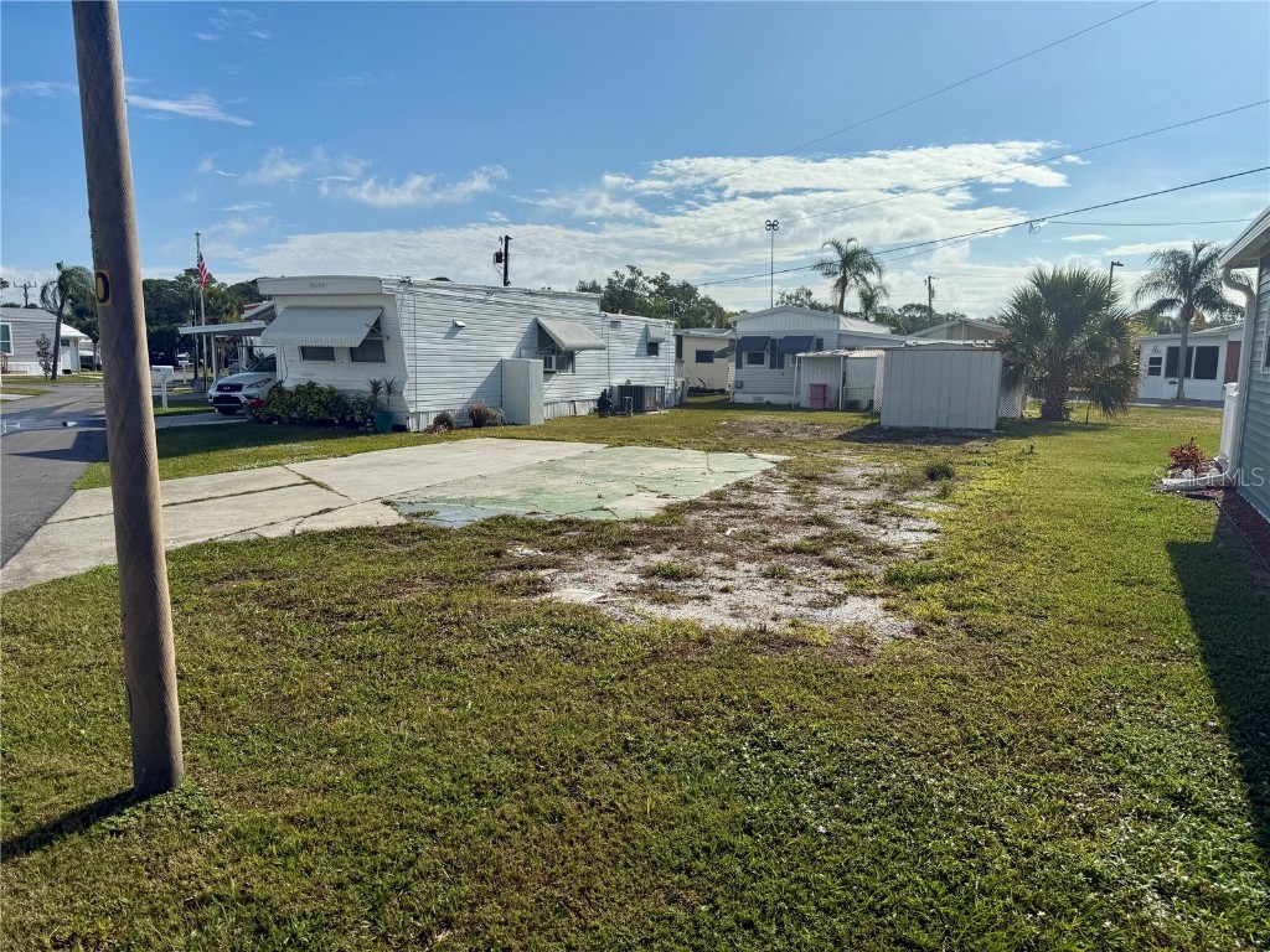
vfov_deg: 56.8
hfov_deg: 71.6
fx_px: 881
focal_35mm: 24
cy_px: 476
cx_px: 635
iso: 80
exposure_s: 1/10309
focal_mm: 6.76
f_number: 1.78
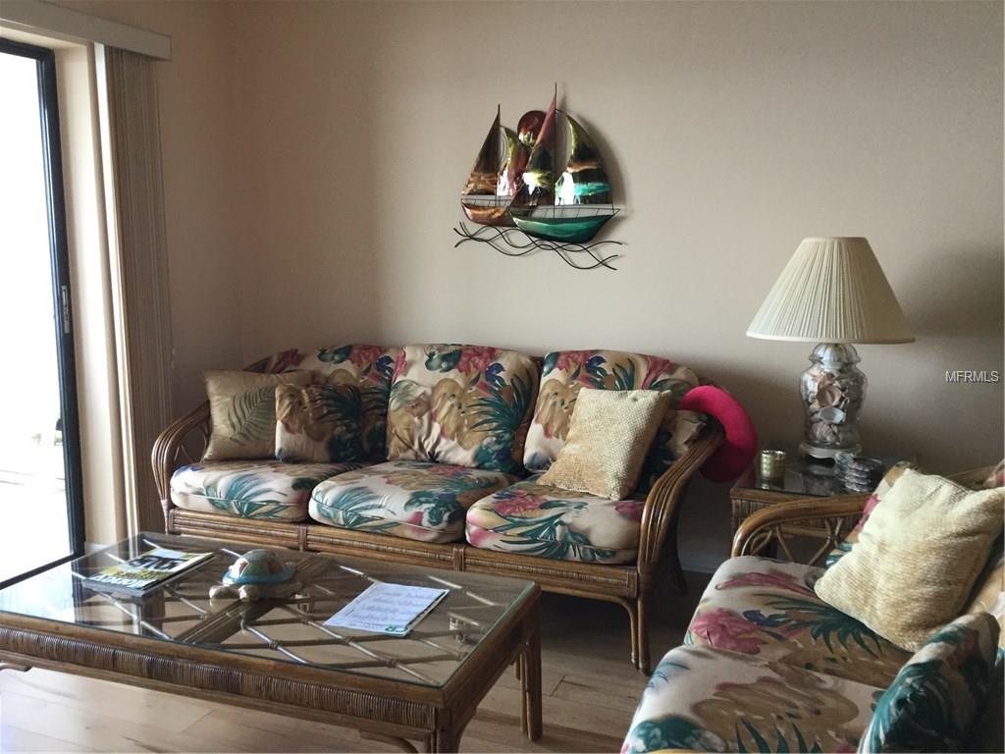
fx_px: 900
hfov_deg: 58.4
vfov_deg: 45.4
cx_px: 502
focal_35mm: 31
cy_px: 377
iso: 100
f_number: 2.4
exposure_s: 1/30
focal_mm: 3.3
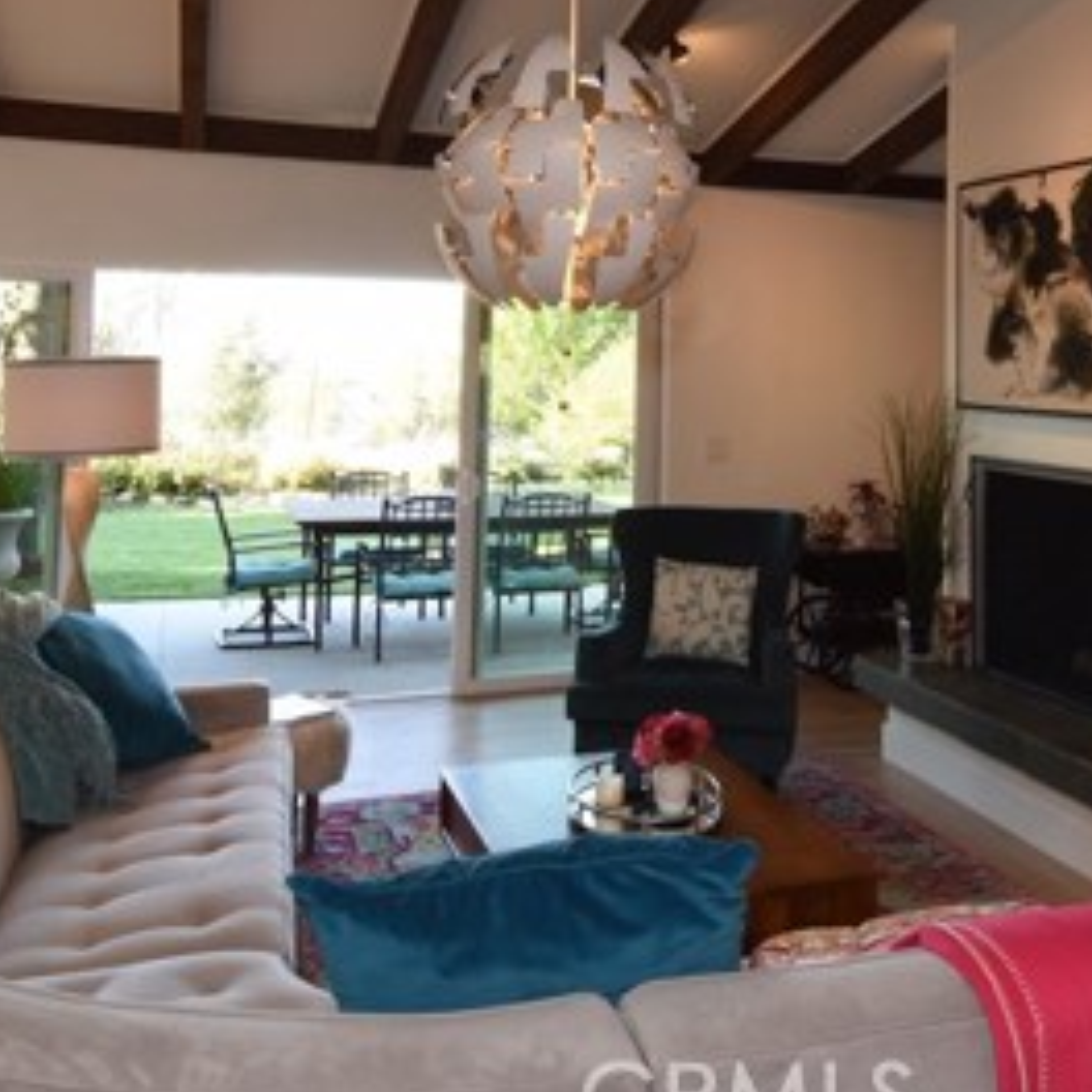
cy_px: 277
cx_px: 774
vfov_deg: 43.5
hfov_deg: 43.9
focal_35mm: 37
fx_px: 1321
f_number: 14
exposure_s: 1/6
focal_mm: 12
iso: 250
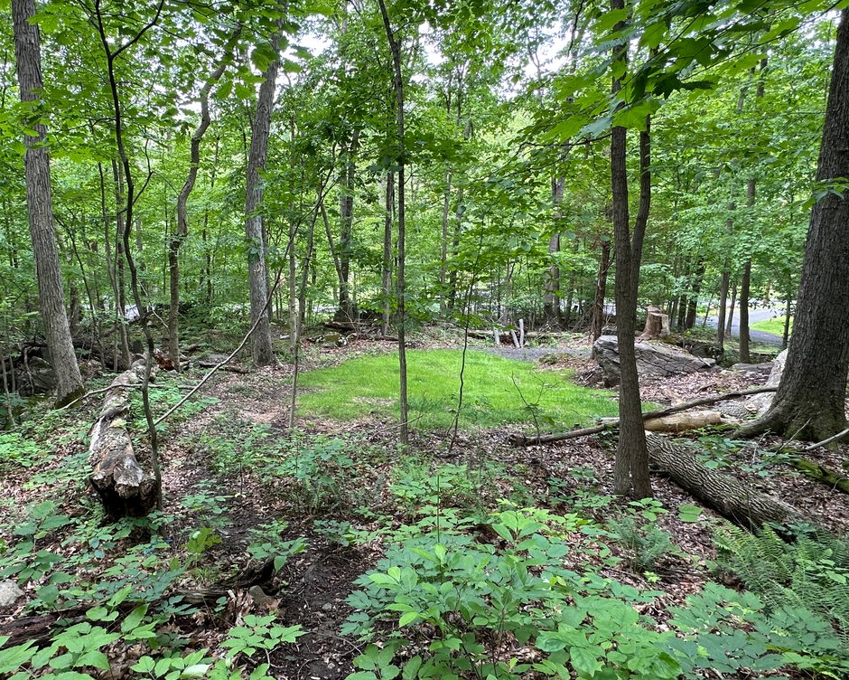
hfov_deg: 73.8
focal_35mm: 22
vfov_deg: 63.0
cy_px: 308
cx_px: 321
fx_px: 553
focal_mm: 2.22
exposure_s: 1/99
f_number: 2.2
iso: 64
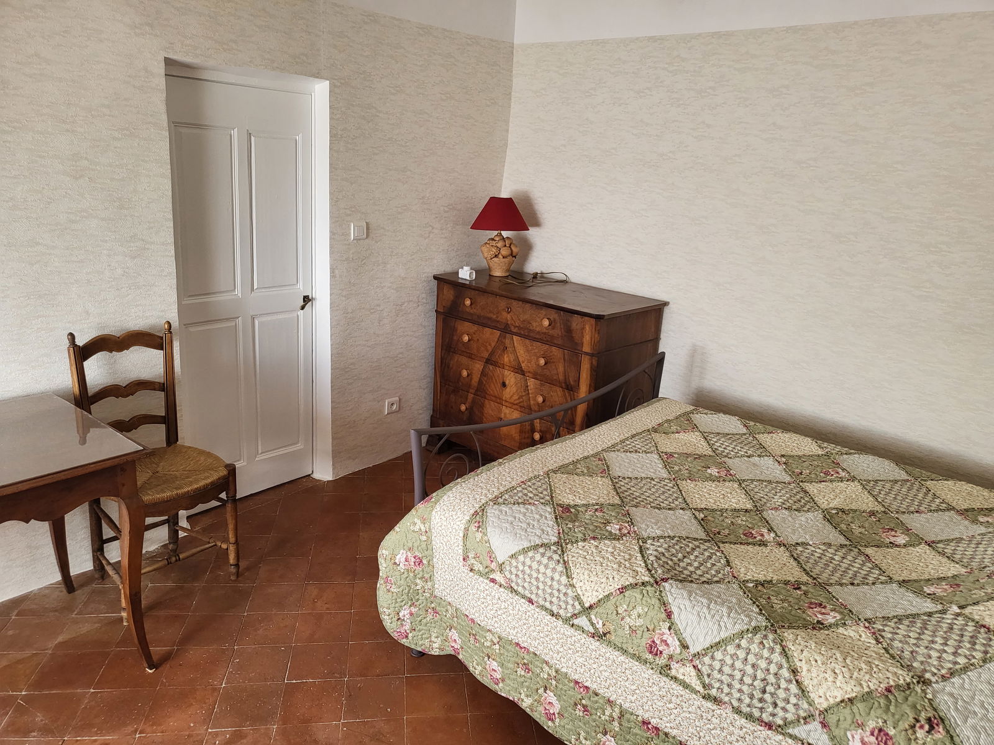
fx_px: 747
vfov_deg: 53.1
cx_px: 497
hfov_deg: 67.3
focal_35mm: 26
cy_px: 372
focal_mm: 4.25
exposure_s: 1/100
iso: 200
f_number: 1.8
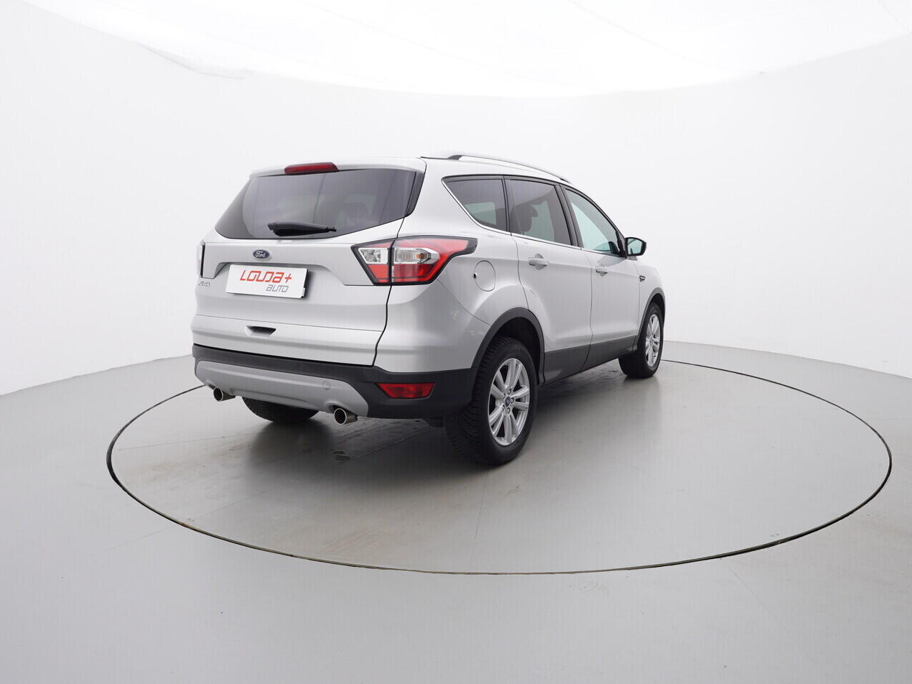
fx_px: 647
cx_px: 498
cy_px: 341
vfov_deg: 55.7
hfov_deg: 70.2
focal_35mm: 25
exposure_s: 1/80
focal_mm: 15
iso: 200
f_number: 5
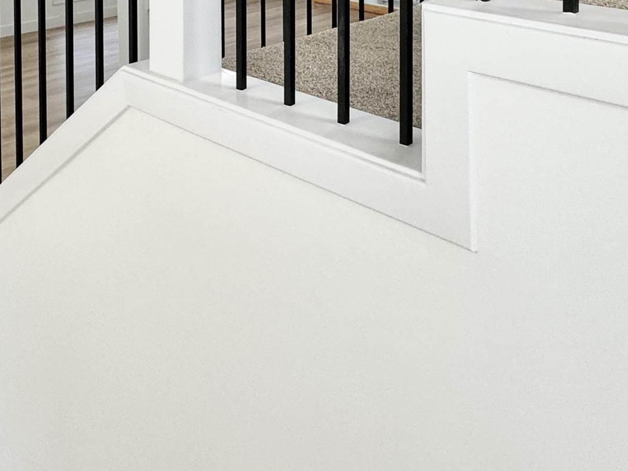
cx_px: 208
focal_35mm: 40
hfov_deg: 46.1
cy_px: -137
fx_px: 726
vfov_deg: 29.3
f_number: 2.2
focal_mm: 2.22
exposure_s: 1/120
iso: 100
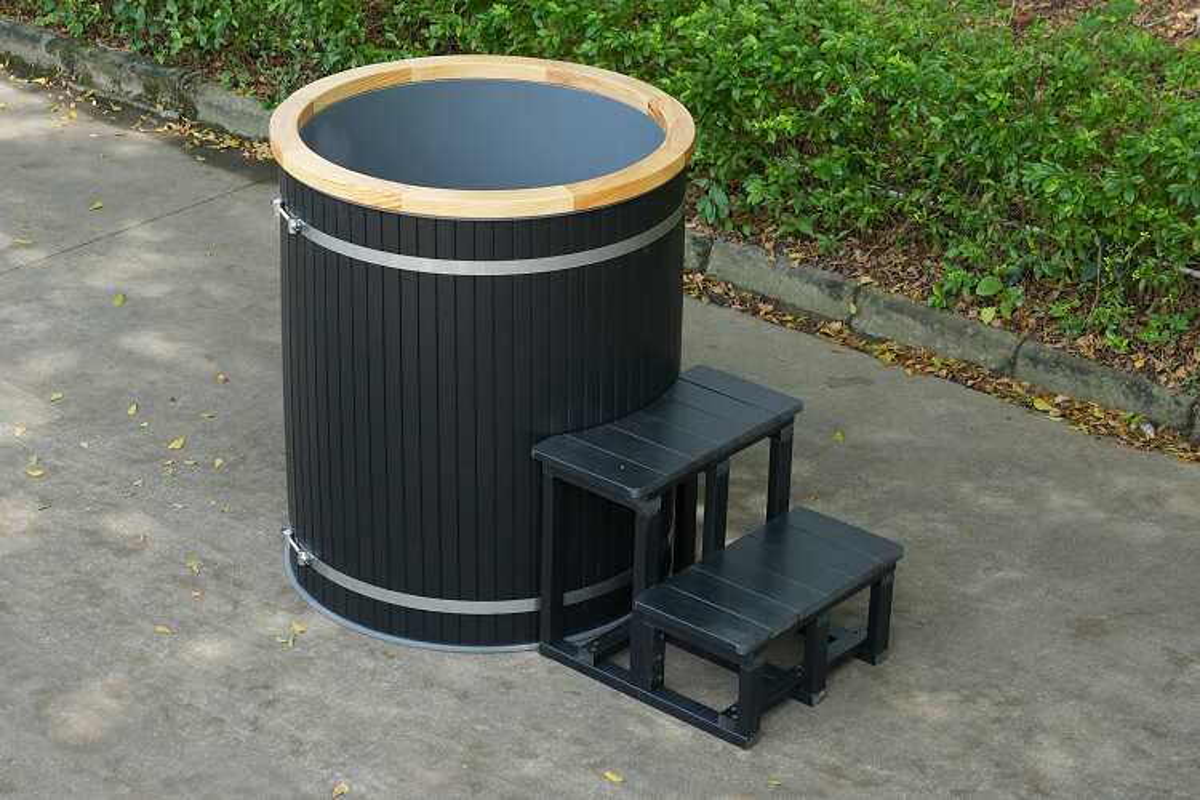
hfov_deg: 24.2
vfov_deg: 16.3
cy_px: 400
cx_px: 600
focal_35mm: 84
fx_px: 2800
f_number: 6.3
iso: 400
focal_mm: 56
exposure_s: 1/125
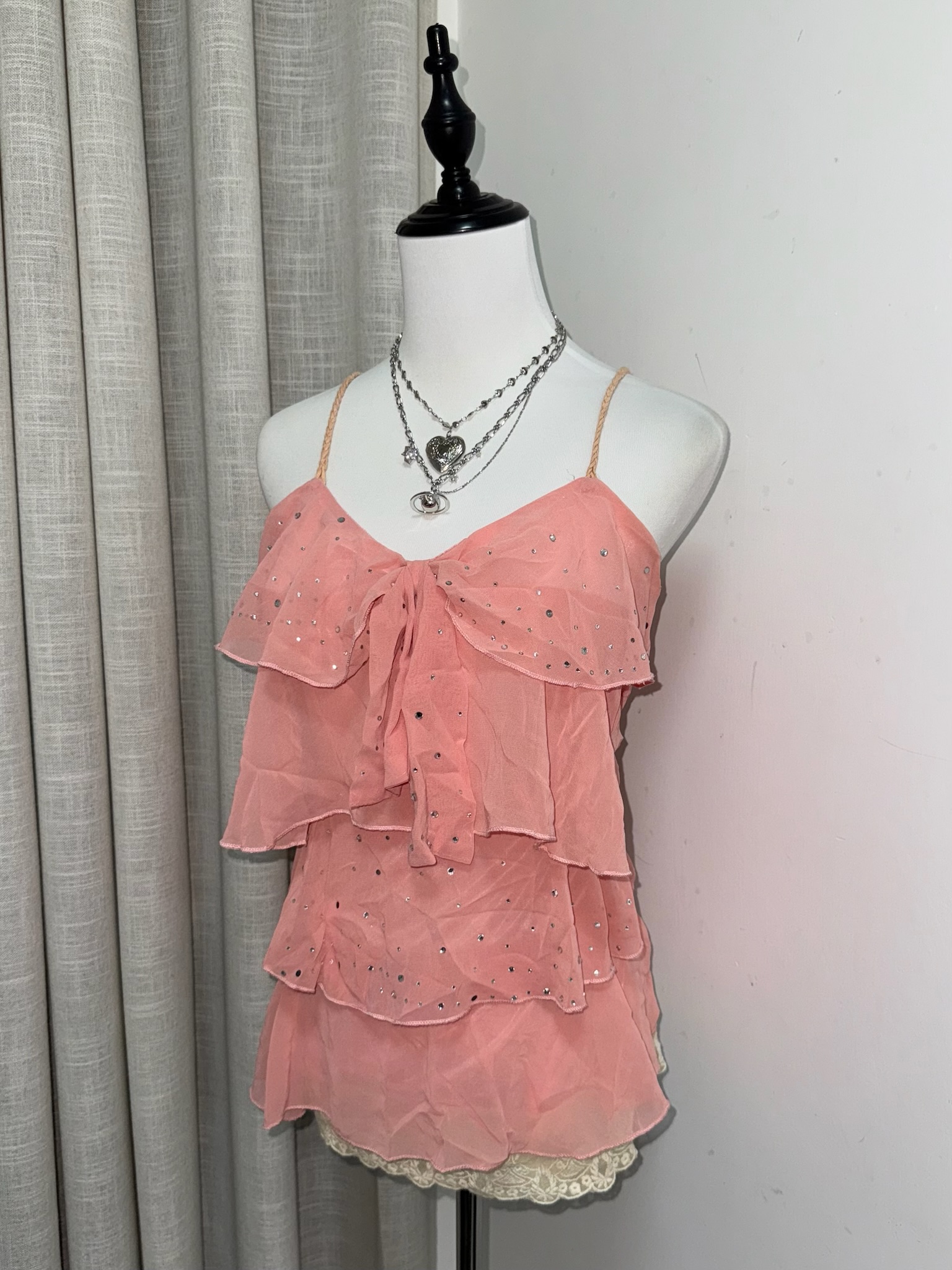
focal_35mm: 24
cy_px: 635
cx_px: 476
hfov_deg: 56.8
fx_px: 880
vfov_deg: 71.6
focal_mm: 6.76
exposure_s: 1/51
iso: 64
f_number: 1.78
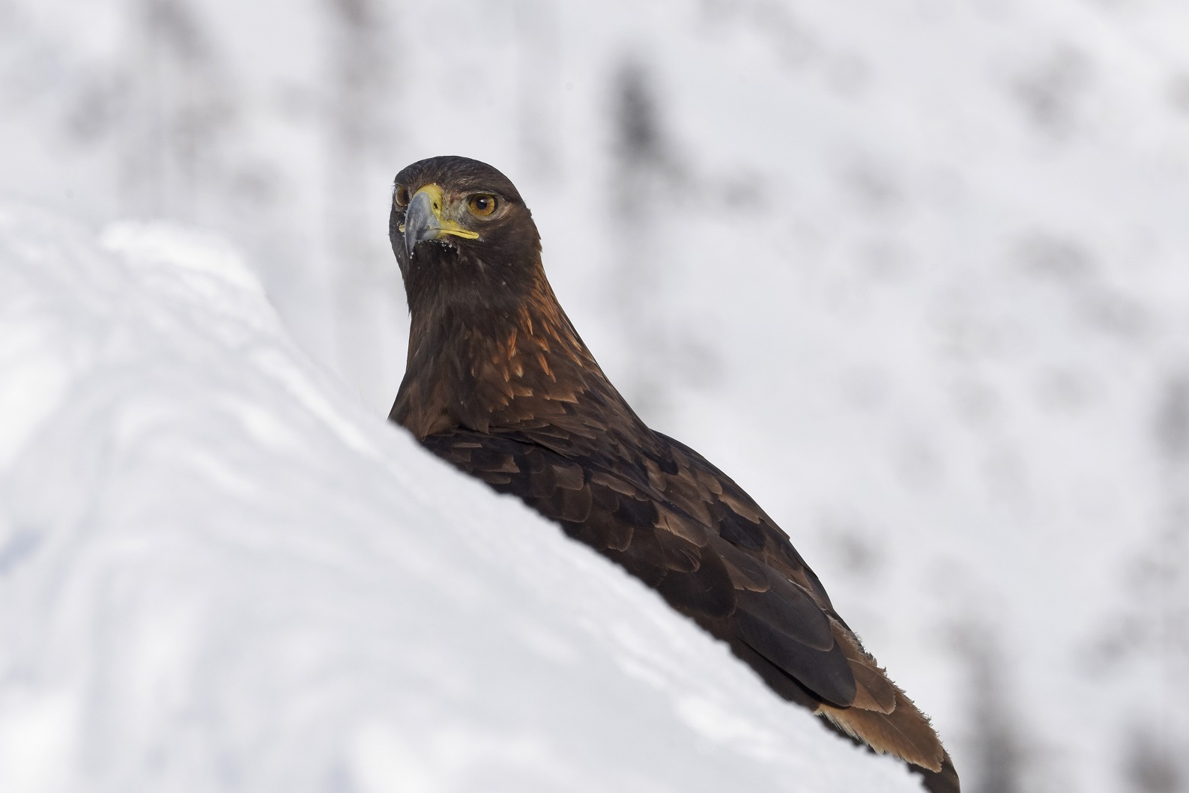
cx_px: 584
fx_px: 18731
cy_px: 425
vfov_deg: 2.4
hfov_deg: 3.6
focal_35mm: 567
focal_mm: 500
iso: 400
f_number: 16
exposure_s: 1/250
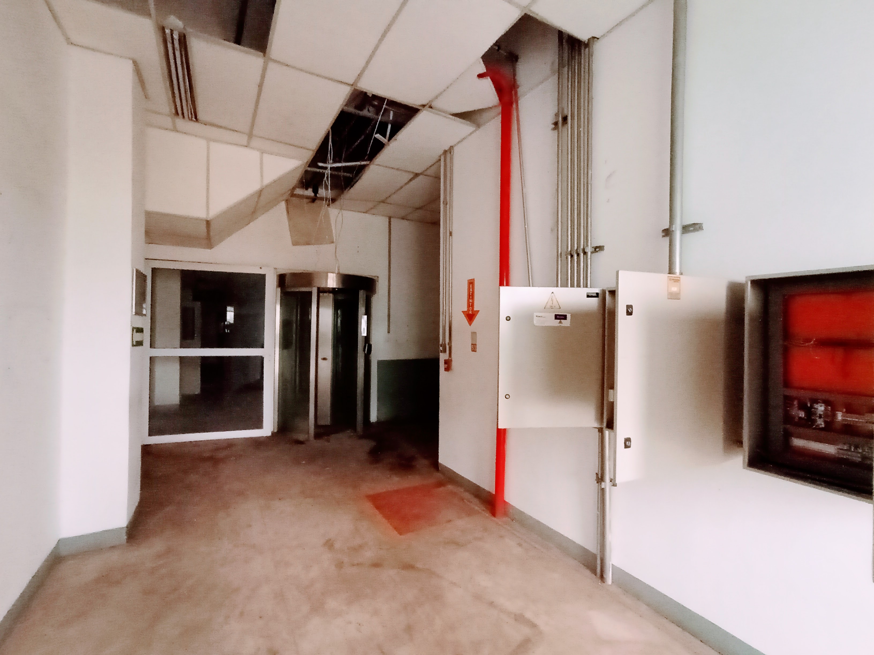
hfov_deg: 94.5
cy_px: 328
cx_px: 437
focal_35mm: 16
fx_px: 404
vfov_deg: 78.1
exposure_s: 1/15
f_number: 2.2
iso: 1270
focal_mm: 1.65
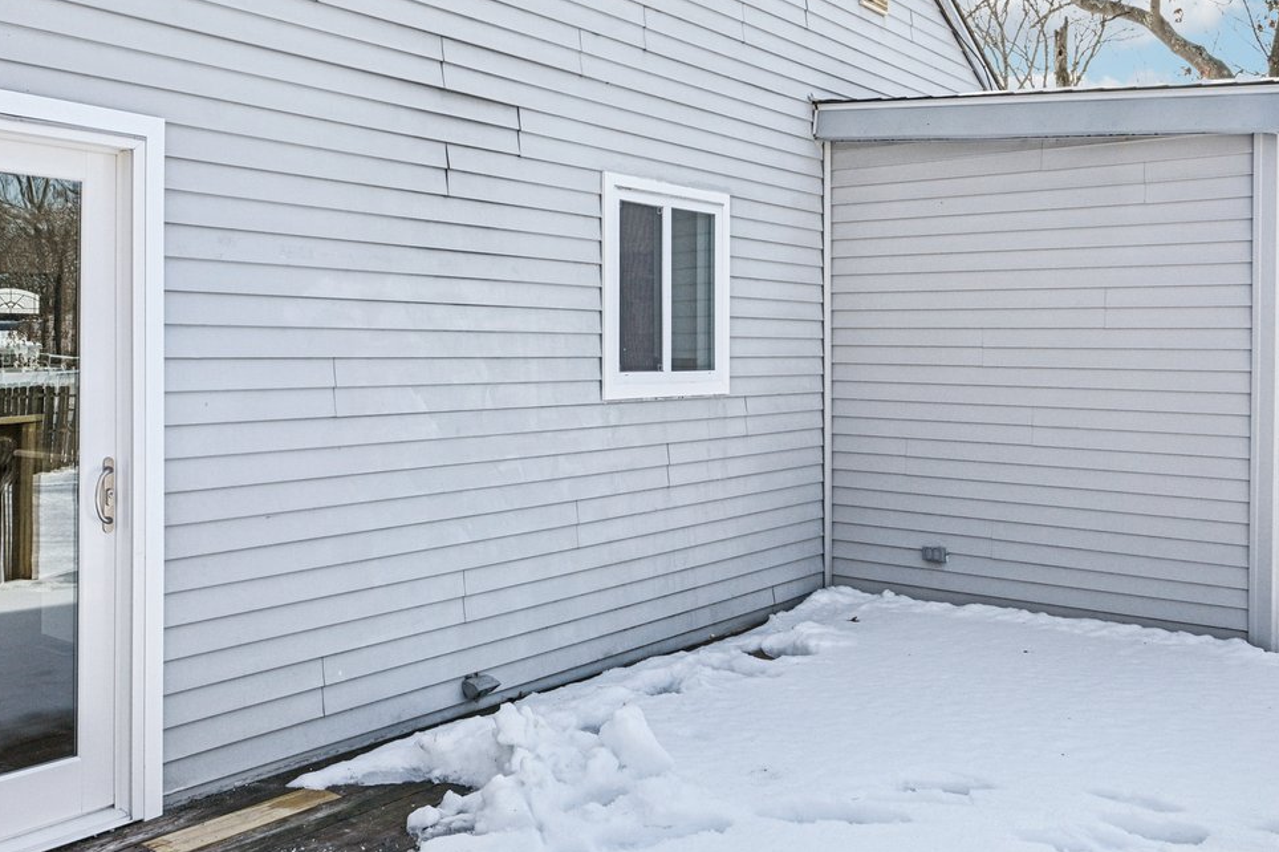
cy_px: 362
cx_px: 517
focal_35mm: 34
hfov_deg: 55.4
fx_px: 1207
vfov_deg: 38.8
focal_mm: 16
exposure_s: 1/400
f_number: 8
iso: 400
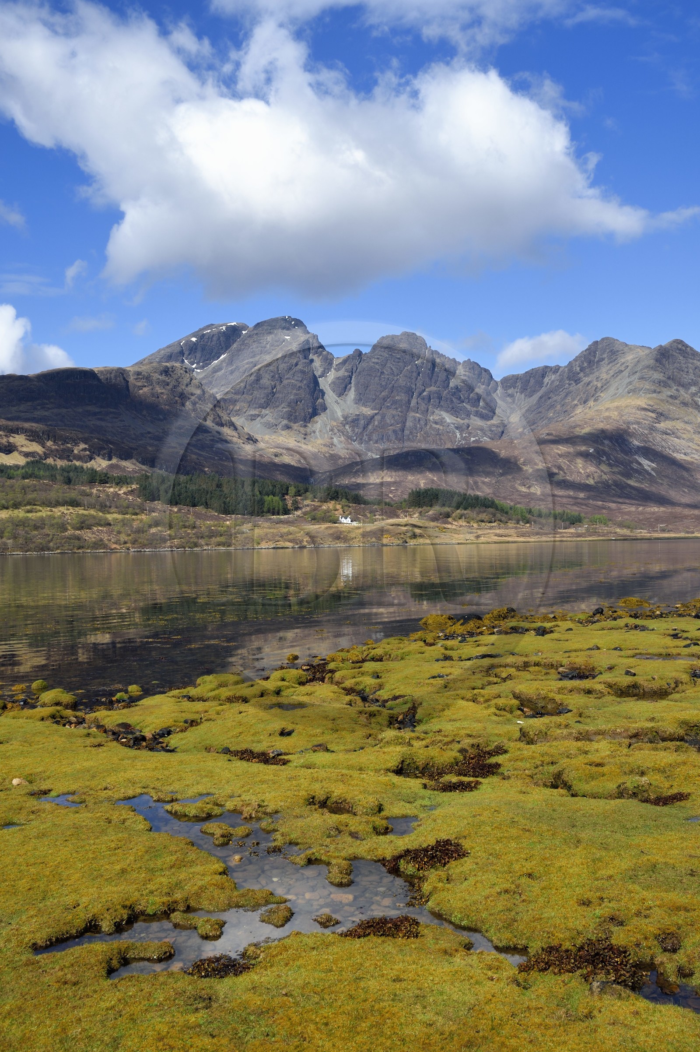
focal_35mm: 38
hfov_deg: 35.0
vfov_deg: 50.7
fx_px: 1109
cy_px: 526
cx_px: 350
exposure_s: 1/250
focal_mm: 38
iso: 200
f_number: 14
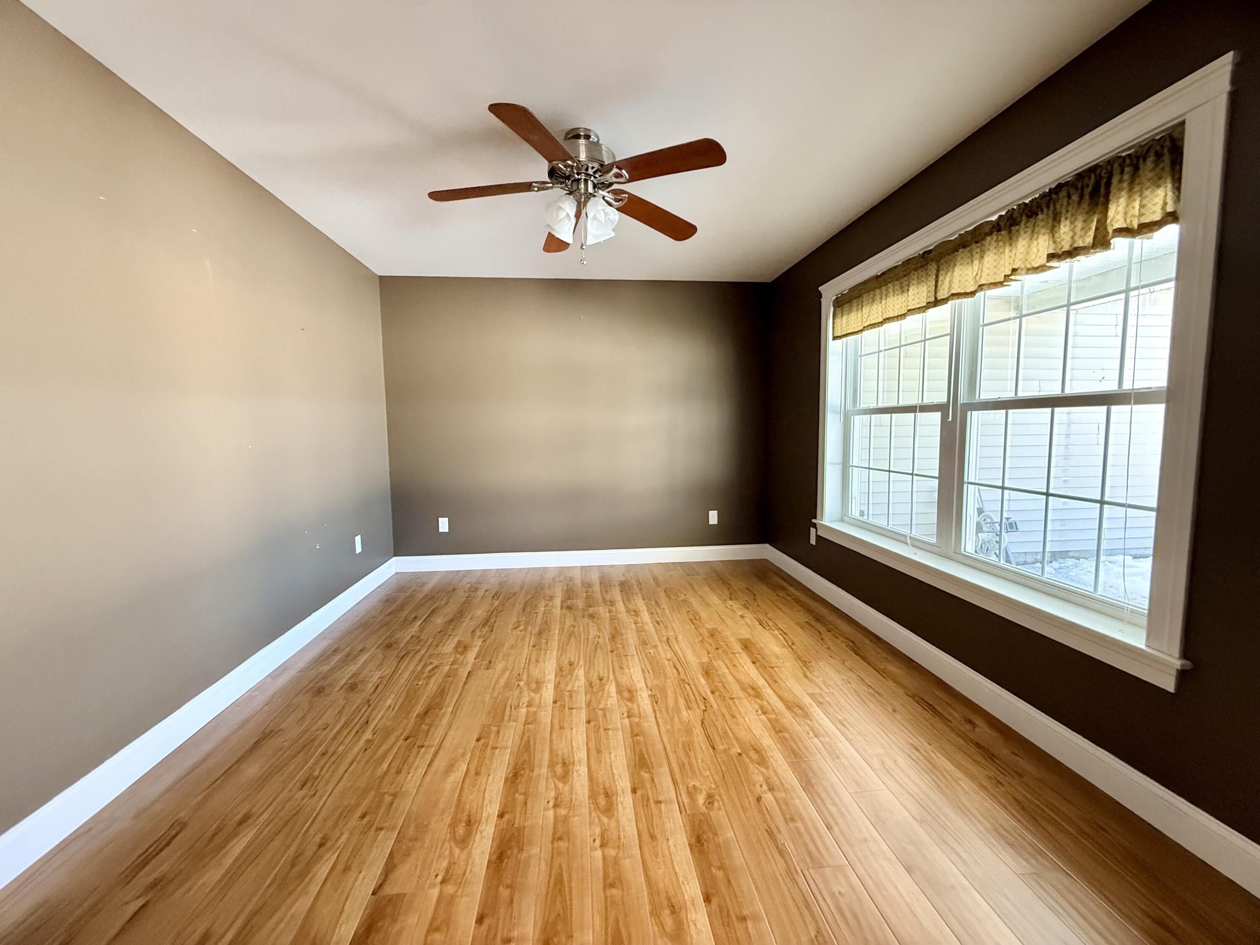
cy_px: 472
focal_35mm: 14
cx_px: 630
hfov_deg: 102.1
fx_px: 510
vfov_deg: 85.7
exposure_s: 1/120
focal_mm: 2.22
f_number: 2.2
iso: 500
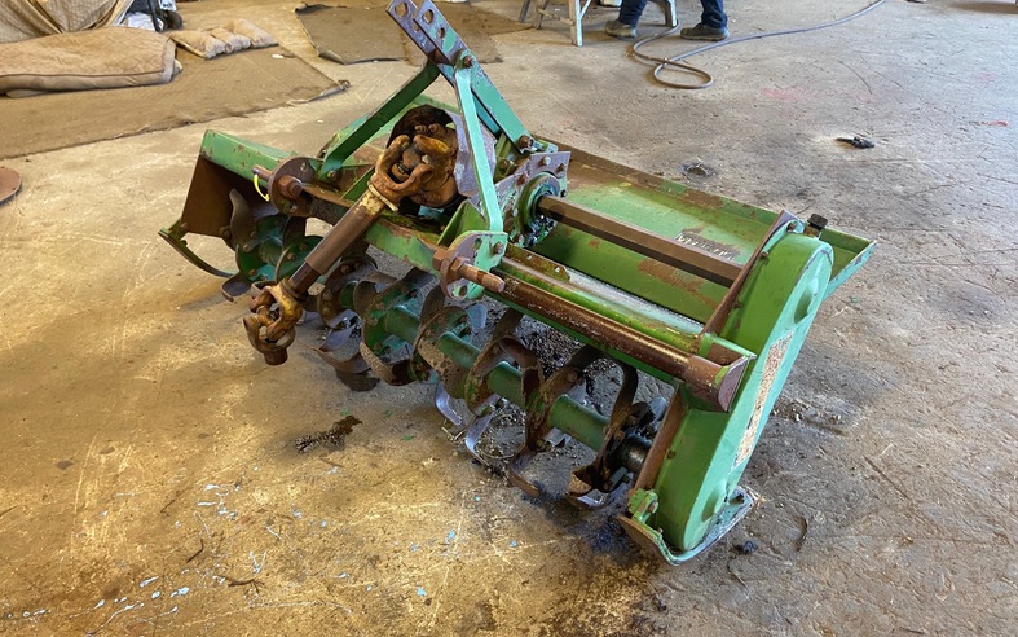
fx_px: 777
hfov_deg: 66.5
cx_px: 506
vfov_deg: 44.5
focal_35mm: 28
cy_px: 324
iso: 200
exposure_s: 1/60
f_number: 1.8
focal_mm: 4.25
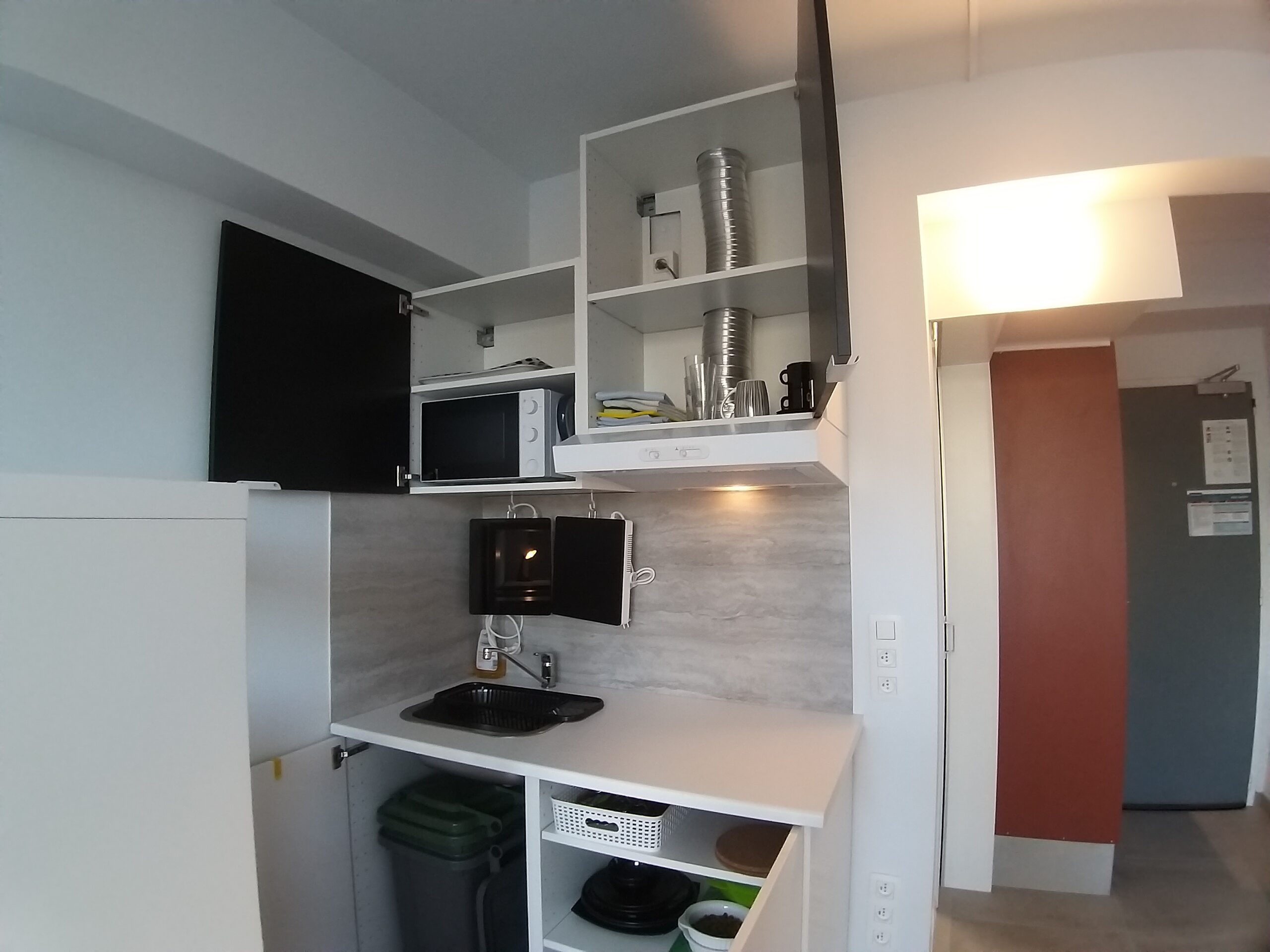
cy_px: 476
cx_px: 635
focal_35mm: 18
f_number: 2.4
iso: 200
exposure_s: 1/33
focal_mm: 1.87
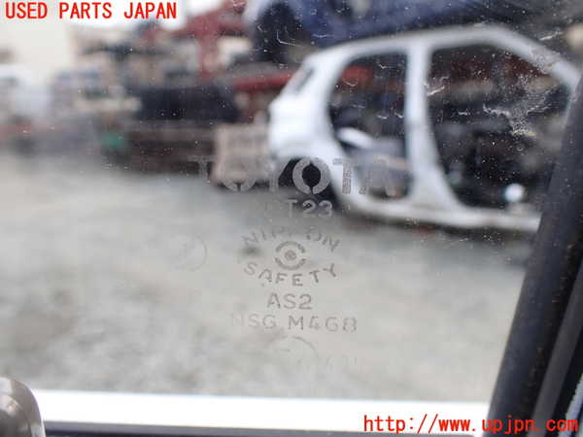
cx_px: 292
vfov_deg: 46.8
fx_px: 505
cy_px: 218
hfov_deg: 60.0
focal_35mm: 30
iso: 100
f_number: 3.2
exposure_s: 1/125
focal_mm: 5.4
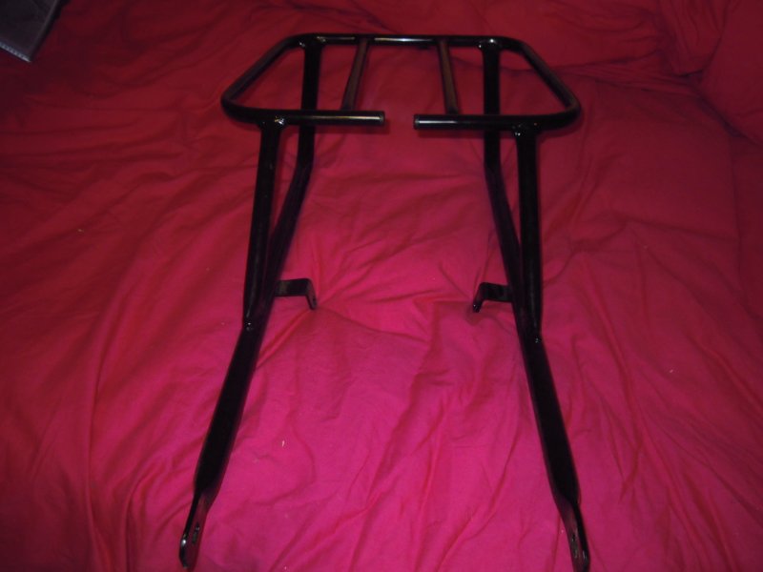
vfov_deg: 49.7
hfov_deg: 63.4
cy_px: 286
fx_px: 617
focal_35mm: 28
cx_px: 382
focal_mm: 5
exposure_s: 1/25
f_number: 2.7
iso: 360
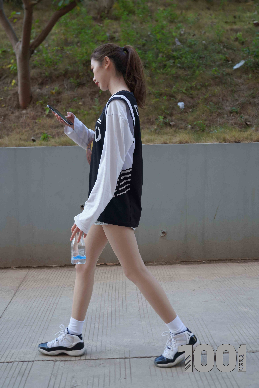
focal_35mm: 45
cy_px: 194
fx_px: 485
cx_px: 130
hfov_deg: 29.9
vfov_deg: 43.6
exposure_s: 1/320
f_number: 5
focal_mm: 45
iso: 640
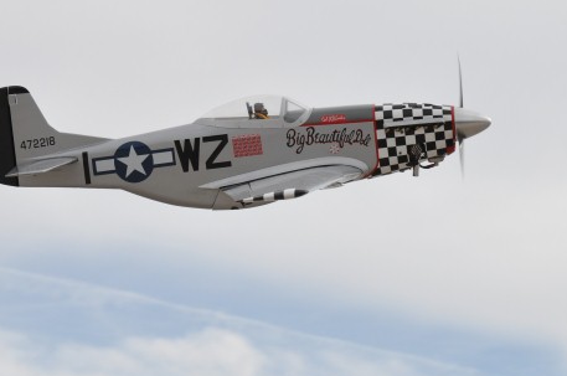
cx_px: 278
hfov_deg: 11.2
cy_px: 166
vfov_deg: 7.4
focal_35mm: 184
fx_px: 2893
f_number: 7.1
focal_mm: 70
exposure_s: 1/1600
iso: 400
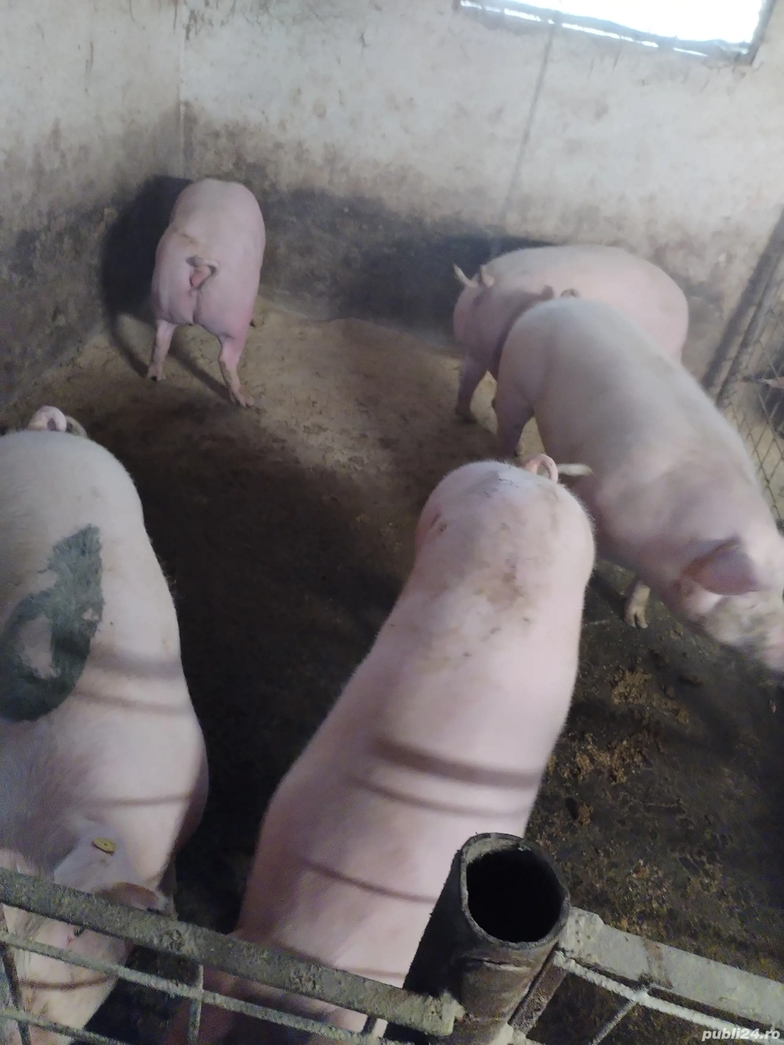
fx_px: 876
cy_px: 522
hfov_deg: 48.2
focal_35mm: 29
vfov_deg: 61.7
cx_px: 392
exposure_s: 1/25
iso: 860
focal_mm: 4.75
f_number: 1.8
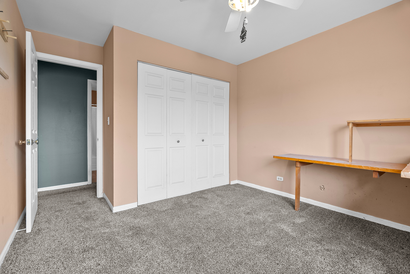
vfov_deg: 73.8
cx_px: 205
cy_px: 137
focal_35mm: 16
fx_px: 182
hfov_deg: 96.7
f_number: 8
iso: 640
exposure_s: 1
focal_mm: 16
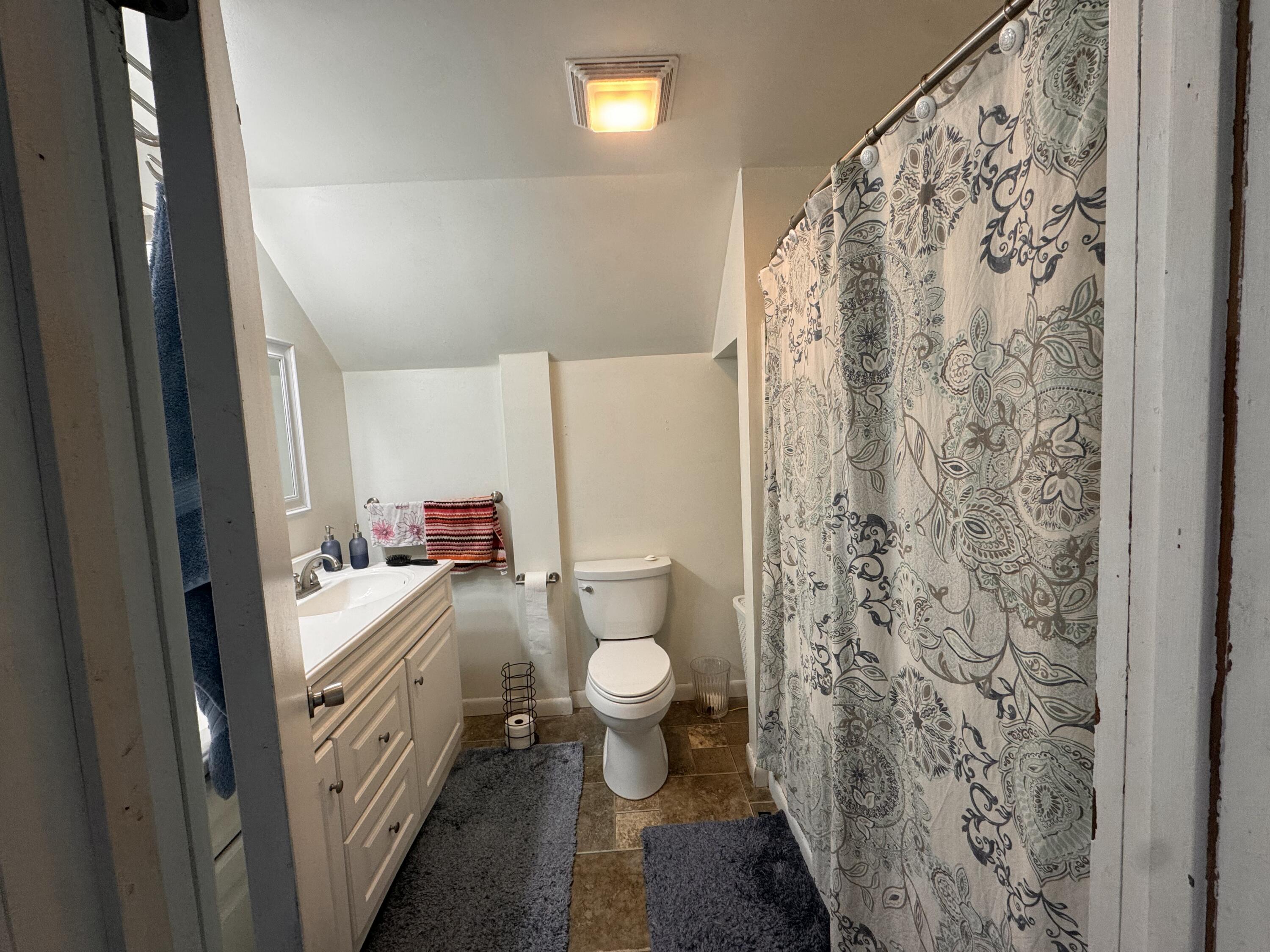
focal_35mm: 14
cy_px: 476
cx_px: 635
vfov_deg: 85.7
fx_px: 514
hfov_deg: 102.1
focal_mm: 2.22
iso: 160
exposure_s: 1/120
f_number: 2.2
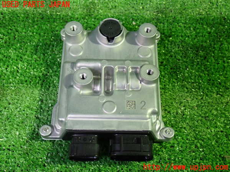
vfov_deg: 29.1
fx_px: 332
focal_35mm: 50
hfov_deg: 38.2
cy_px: 86
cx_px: 115
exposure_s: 1/25
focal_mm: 9.01
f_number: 3.2
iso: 800
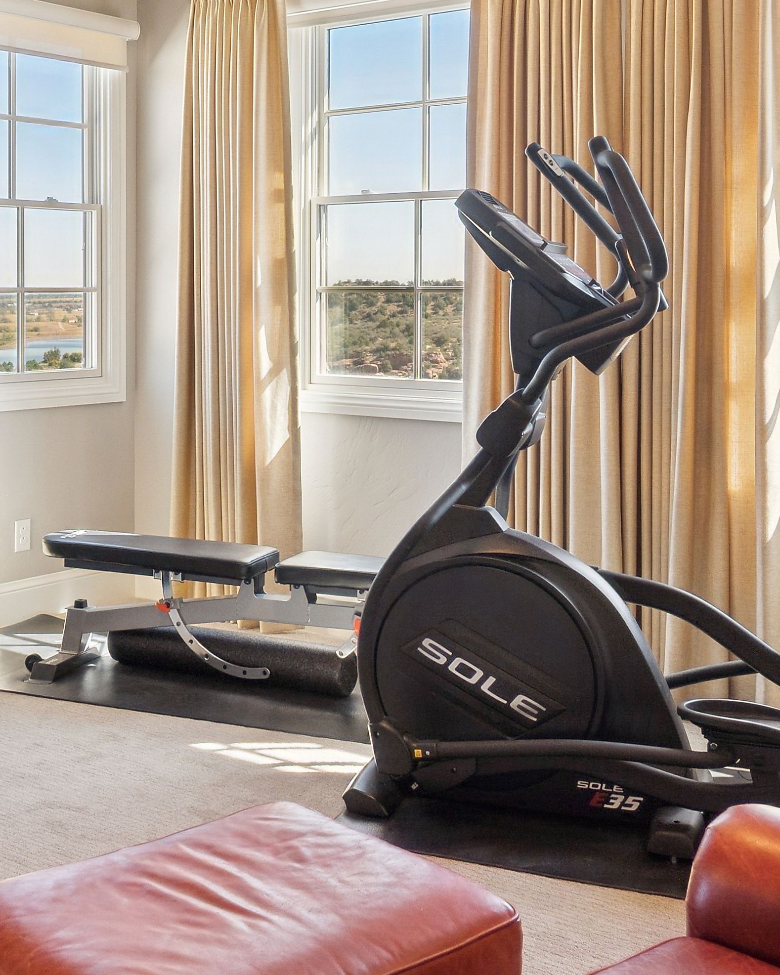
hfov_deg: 31.4
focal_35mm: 47
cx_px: 219
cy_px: 297
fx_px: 1369
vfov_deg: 38.6
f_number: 9
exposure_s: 1/100
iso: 400
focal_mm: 16.5
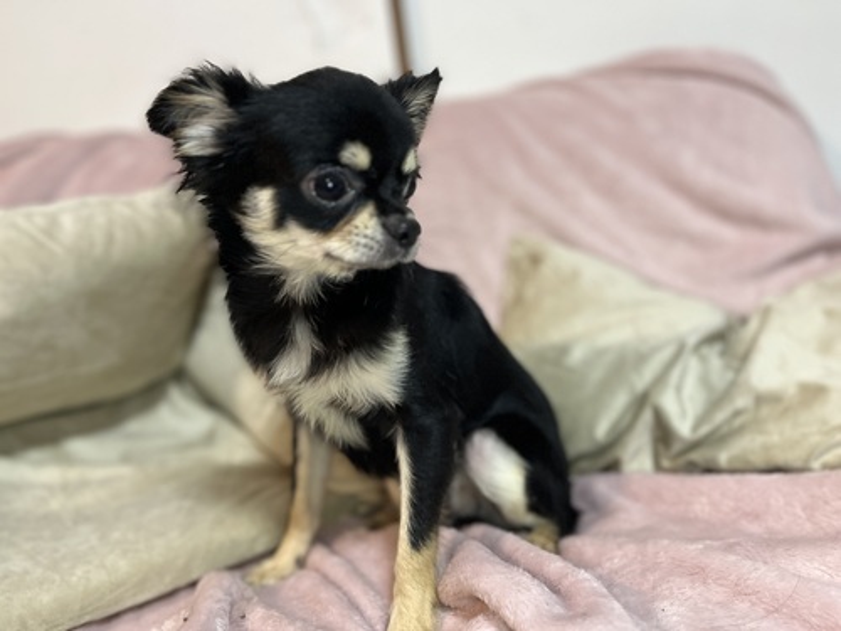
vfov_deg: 53.1
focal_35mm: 26
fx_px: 632
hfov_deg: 67.3
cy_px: 316
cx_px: 420
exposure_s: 1/60
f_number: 1.6
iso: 250
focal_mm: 5.1
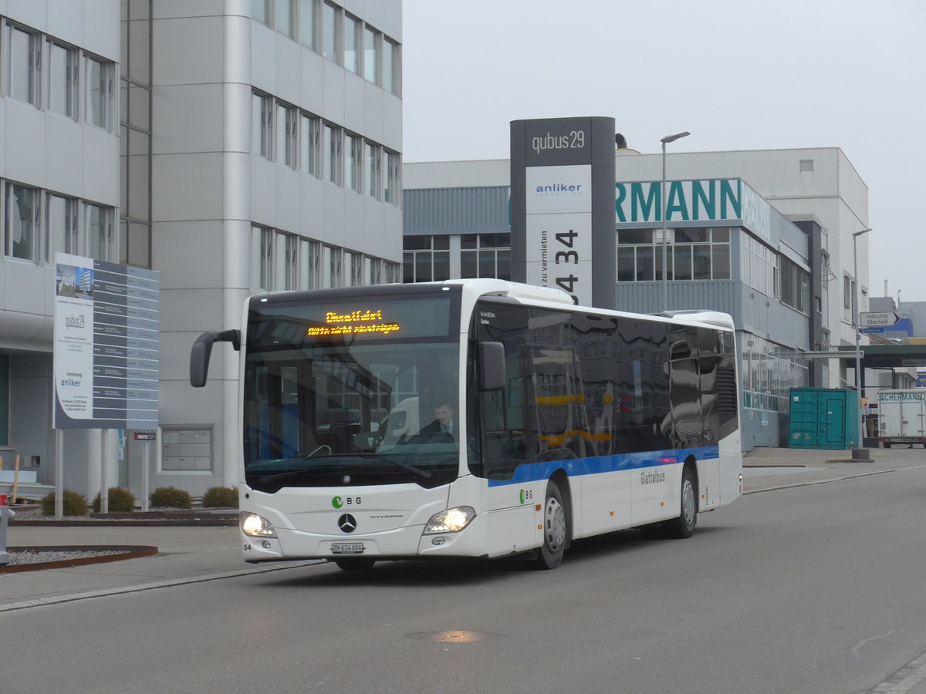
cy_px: 347
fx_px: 2301
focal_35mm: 86
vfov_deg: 17.2
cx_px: 463
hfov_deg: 22.8
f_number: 4.5
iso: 250
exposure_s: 1/320
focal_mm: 17
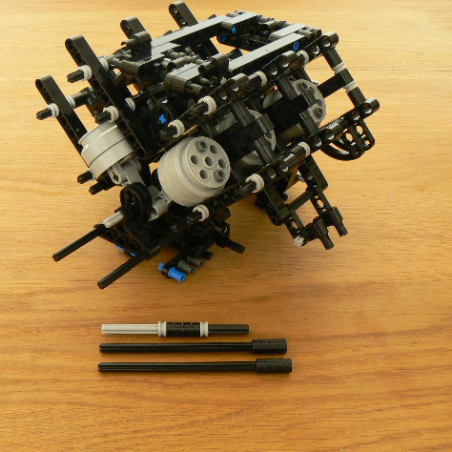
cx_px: 180
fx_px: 635
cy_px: 224
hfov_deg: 39.0
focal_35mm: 43
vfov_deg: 39.2
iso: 100
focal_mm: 6
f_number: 5.6
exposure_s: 2
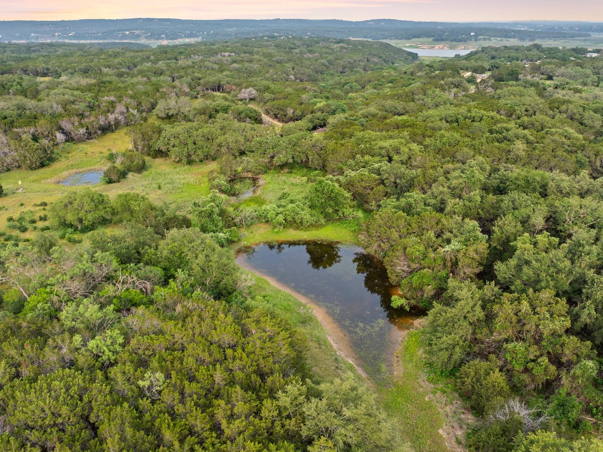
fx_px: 487
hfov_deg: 63.3
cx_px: 266
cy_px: 221
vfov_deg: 49.7
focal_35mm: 28
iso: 100
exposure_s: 1/320
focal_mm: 12.29
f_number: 2.8
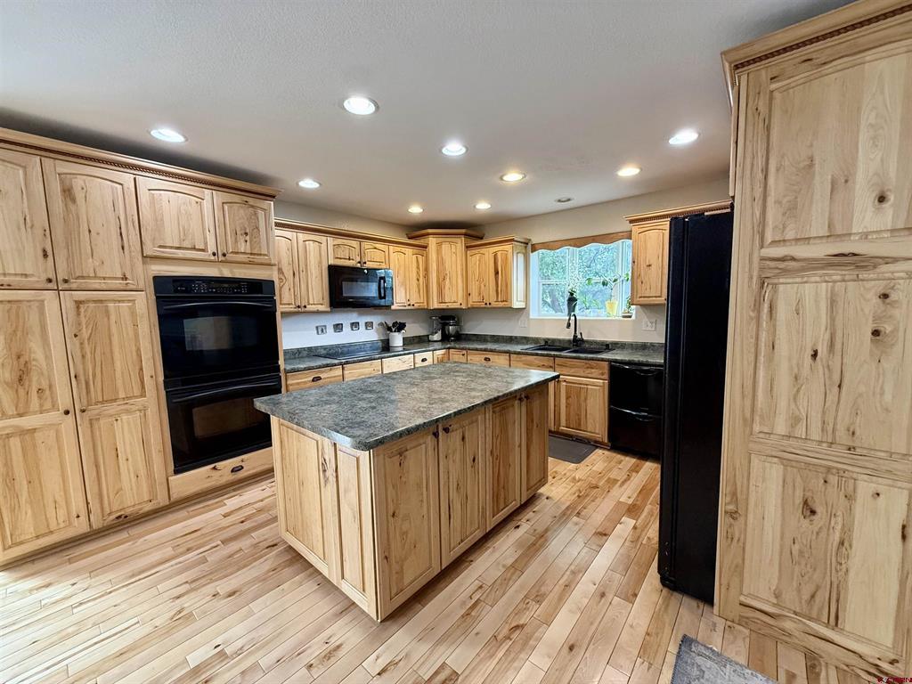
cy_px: 342
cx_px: 456
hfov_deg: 102.1
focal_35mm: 14
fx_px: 369
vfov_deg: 85.7
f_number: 2.2
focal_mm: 2.22
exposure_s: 1/120
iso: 400
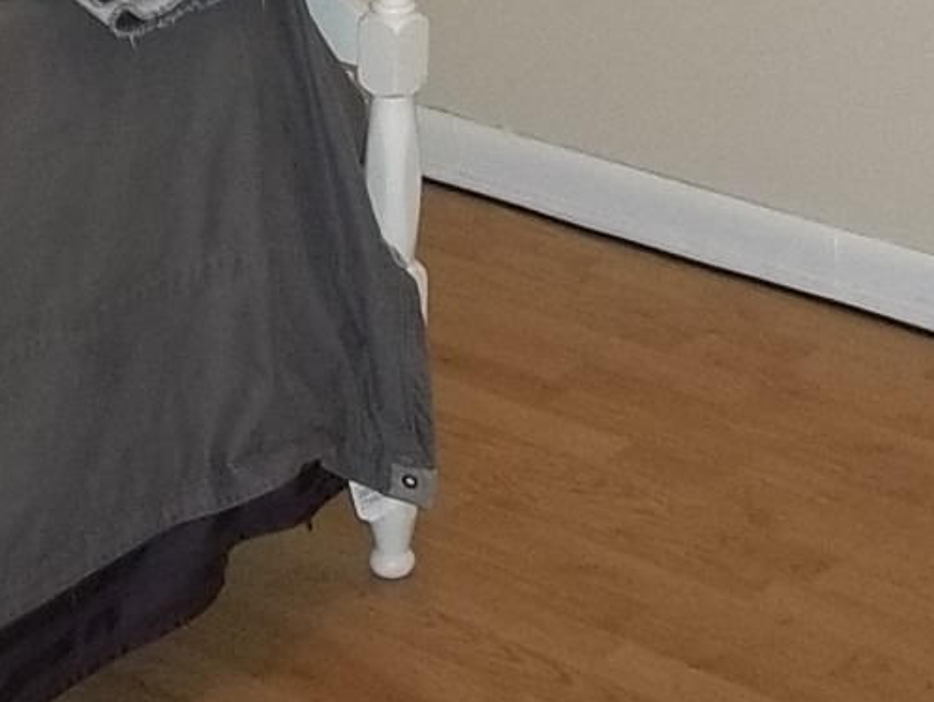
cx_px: 459
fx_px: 2996
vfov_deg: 12.4
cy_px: -467
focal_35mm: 111
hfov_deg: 17.7
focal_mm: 4.9
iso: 160
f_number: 3.5
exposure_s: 1/30
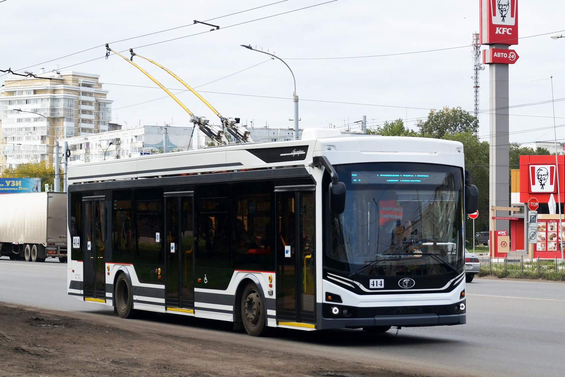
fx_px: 1287
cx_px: 282
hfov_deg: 24.8
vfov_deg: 16.7
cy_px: 188
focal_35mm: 82
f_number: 6.3
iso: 200
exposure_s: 1/800
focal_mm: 55
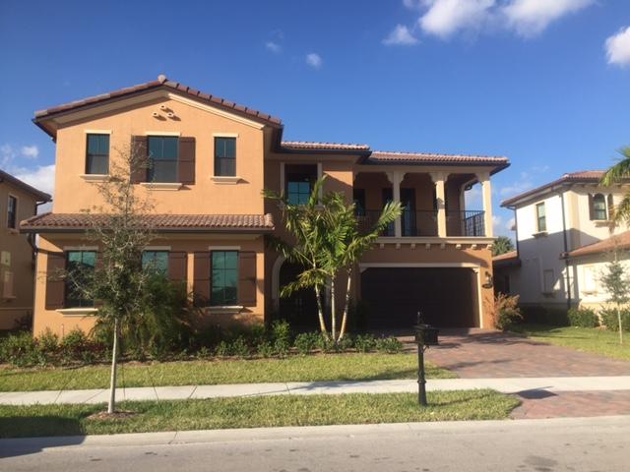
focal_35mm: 29
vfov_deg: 48.2
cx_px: 315
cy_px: 236
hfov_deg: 61.7
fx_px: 528
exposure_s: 1/1464
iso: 32
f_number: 2.2
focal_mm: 4.15
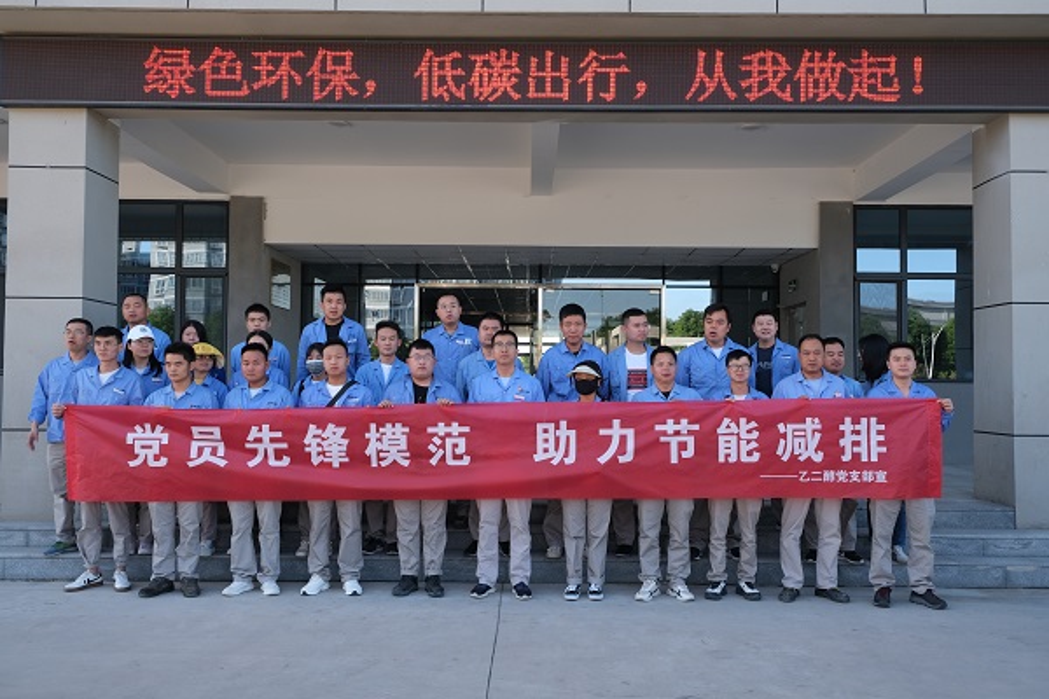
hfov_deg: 63.7
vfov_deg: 45.0
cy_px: 350
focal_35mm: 29
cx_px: 524
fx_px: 845
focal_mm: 19.6
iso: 200
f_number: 5.6
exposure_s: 1/85
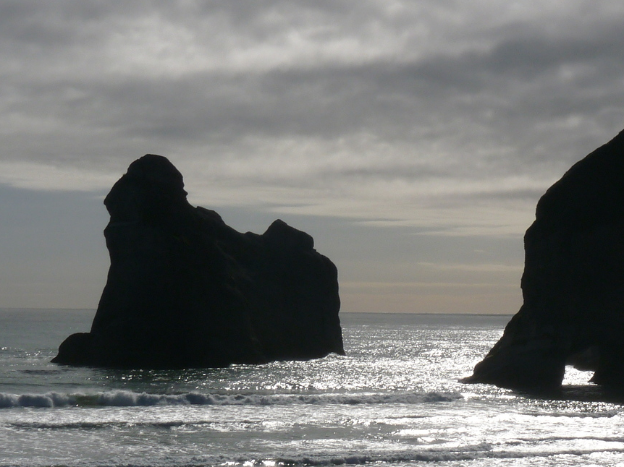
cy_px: 200
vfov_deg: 12.7
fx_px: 2108
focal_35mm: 117
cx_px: 483
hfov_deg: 16.7
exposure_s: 1/1600
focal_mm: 11.1
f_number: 8
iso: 100
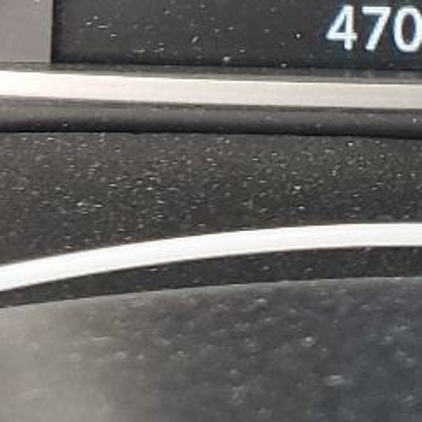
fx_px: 2069
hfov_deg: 11.6
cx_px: 274
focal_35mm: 150
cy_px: -522
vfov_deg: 10.4
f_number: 1.5
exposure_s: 1/60.2
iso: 58
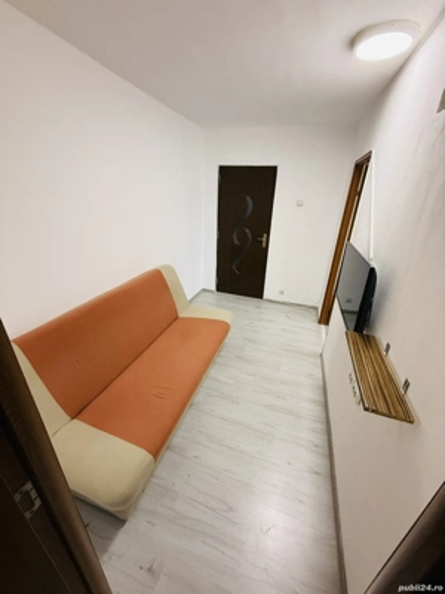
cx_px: 222
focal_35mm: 14
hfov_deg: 85.7
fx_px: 240
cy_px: 297
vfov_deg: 102.1
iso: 320
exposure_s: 1/100
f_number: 2.2
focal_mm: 2.22
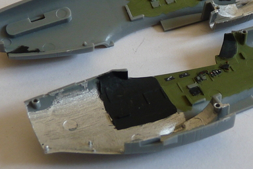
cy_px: 38
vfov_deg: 14.0
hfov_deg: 20.8
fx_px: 682
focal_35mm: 97
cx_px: 191
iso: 100
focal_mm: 5.6
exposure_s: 1/50
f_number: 3
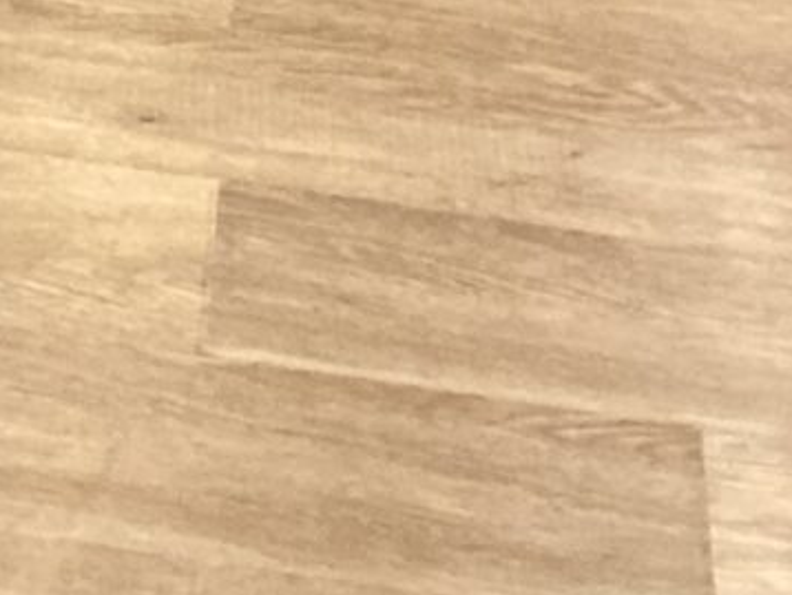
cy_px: -889
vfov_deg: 7.0
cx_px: -553
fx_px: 4579
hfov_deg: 9.5
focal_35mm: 200
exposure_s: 1/49
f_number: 1.8
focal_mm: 3.99
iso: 320
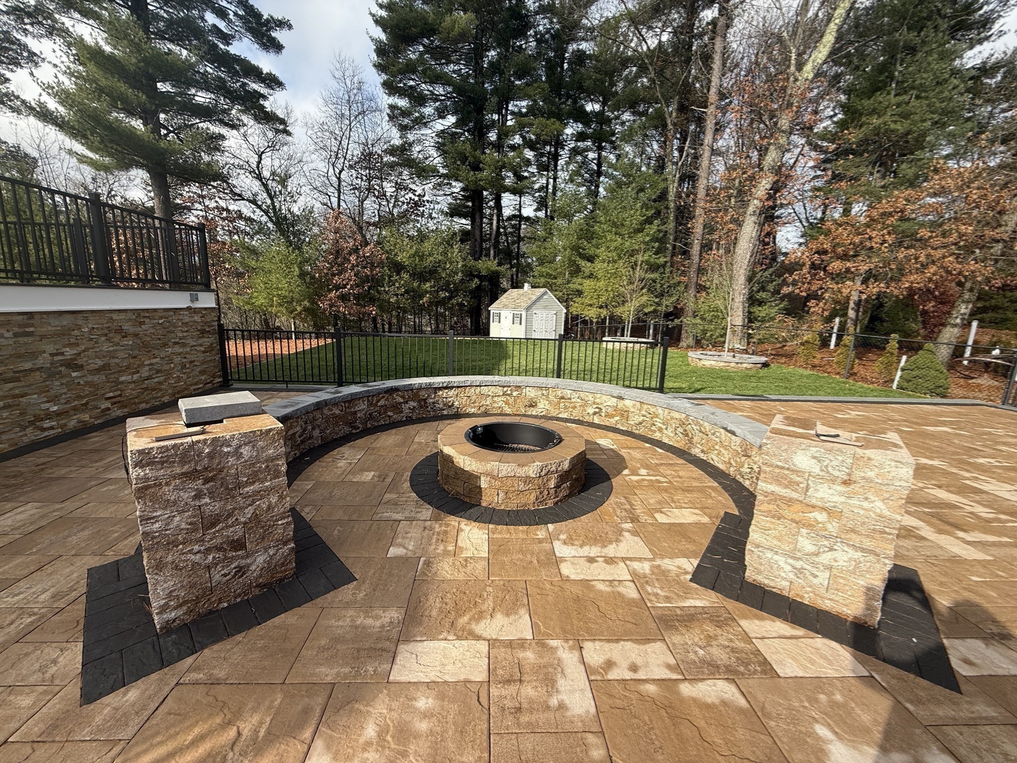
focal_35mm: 14
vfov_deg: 85.7
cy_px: 382
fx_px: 411
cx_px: 508
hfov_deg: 102.1
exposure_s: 1/1068
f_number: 2.2
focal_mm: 2.22
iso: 64
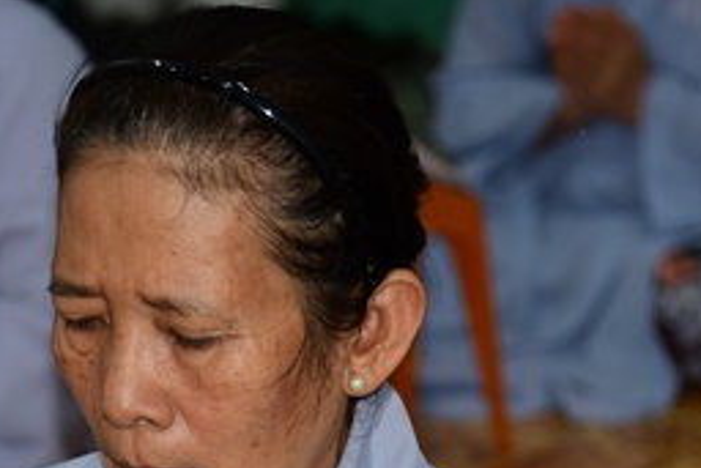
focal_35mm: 234
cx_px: 296
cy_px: 588
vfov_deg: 5.8
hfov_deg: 8.8
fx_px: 4559
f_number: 4
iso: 320
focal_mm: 92
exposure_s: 1/60
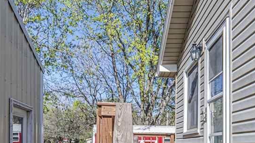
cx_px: 147
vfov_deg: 30.1
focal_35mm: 37
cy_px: 138
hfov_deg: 53.8
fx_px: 250
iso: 100
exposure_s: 1/100
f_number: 8
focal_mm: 10
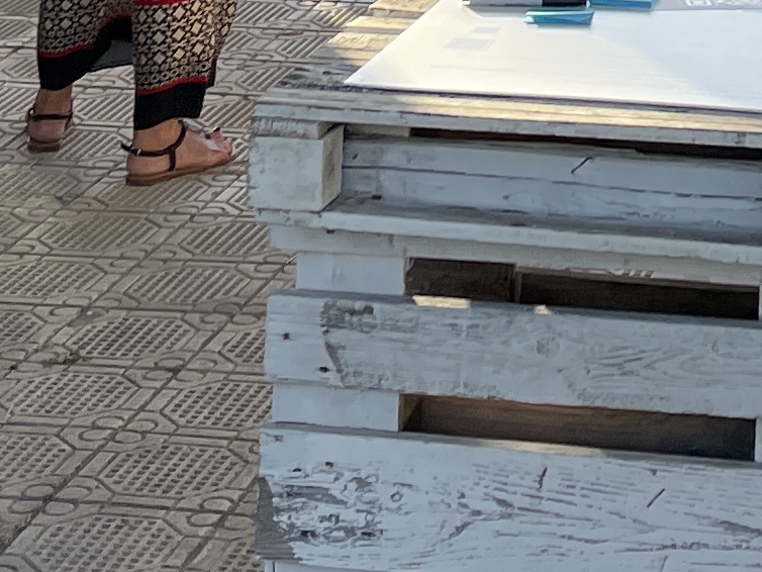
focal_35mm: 139
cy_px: -773
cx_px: 782
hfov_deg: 14.0
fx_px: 3061
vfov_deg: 9.5
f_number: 1.6
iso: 32
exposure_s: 1/785
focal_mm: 4.2
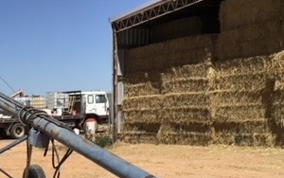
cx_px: 34
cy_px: 220
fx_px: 542
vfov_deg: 17.7
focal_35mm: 70
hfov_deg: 28.3
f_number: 2.4
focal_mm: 3.3
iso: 25
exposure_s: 1/2331
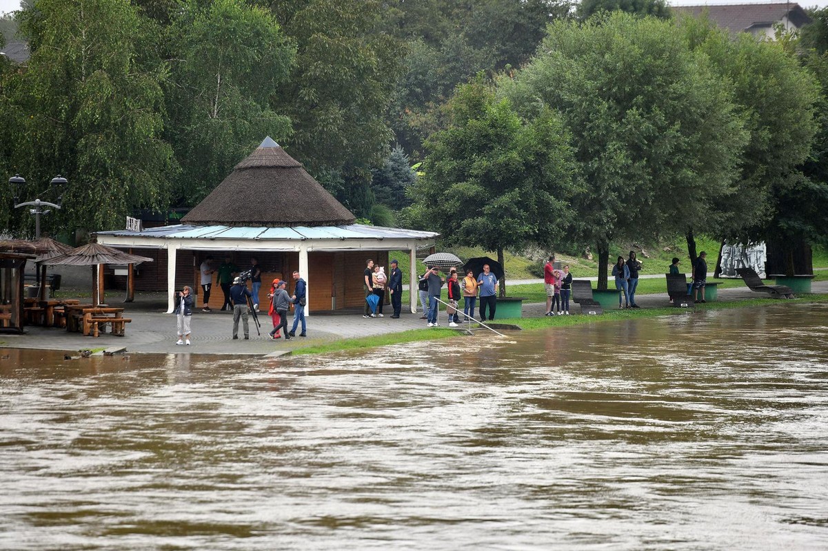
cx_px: 414
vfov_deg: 6.9
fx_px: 4598
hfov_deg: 10.3
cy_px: 276
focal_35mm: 200
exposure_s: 1/400
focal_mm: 200
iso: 500
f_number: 5
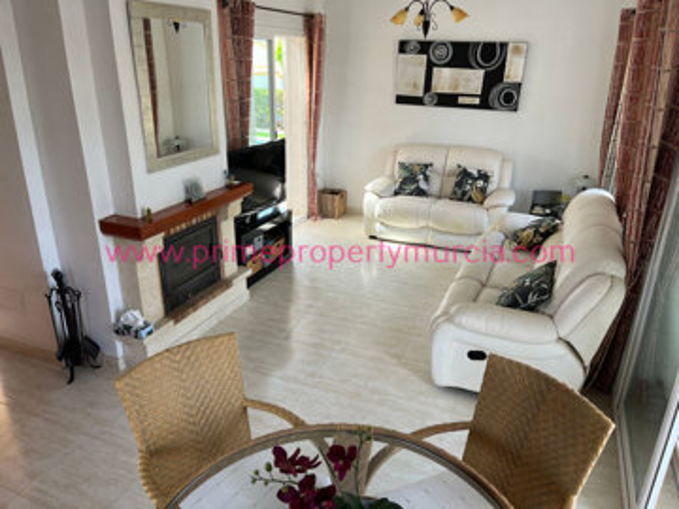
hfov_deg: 67.3
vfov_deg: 53.1
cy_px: 254
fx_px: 510
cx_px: 340
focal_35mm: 26
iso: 40
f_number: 1.6
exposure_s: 1/121
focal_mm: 5.1
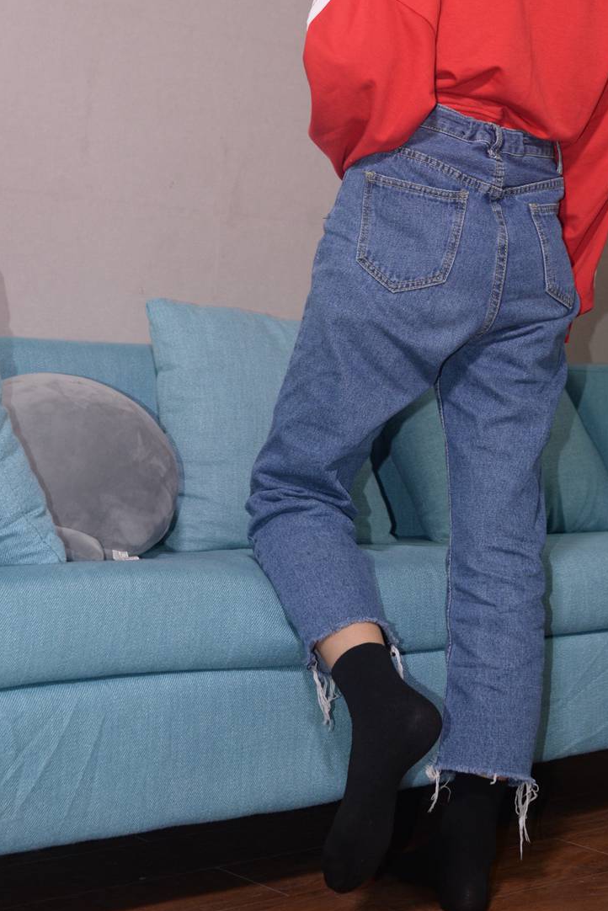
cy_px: 197
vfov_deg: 31.2
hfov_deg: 21.5
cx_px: 410
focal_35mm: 63
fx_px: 1595
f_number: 5
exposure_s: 1/125
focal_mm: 35
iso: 640
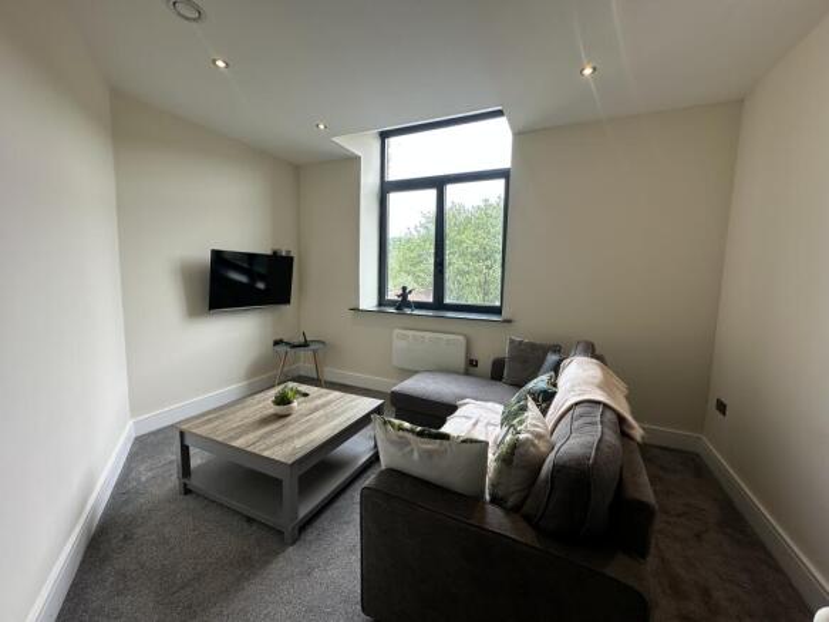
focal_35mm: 14
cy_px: 311
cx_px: 414
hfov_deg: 102.1
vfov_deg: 85.7
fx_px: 335
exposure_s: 1/144
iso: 40
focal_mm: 2.22
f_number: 2.2
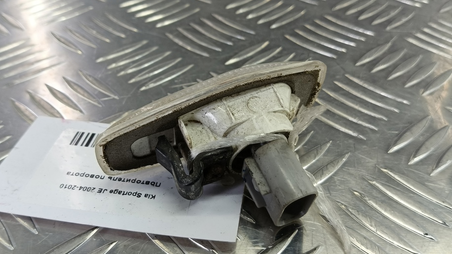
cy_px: 131
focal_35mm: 28
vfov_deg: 41.5
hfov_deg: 67.9
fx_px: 336
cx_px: 213
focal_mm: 4.11
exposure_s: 1/50
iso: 106
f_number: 1.6
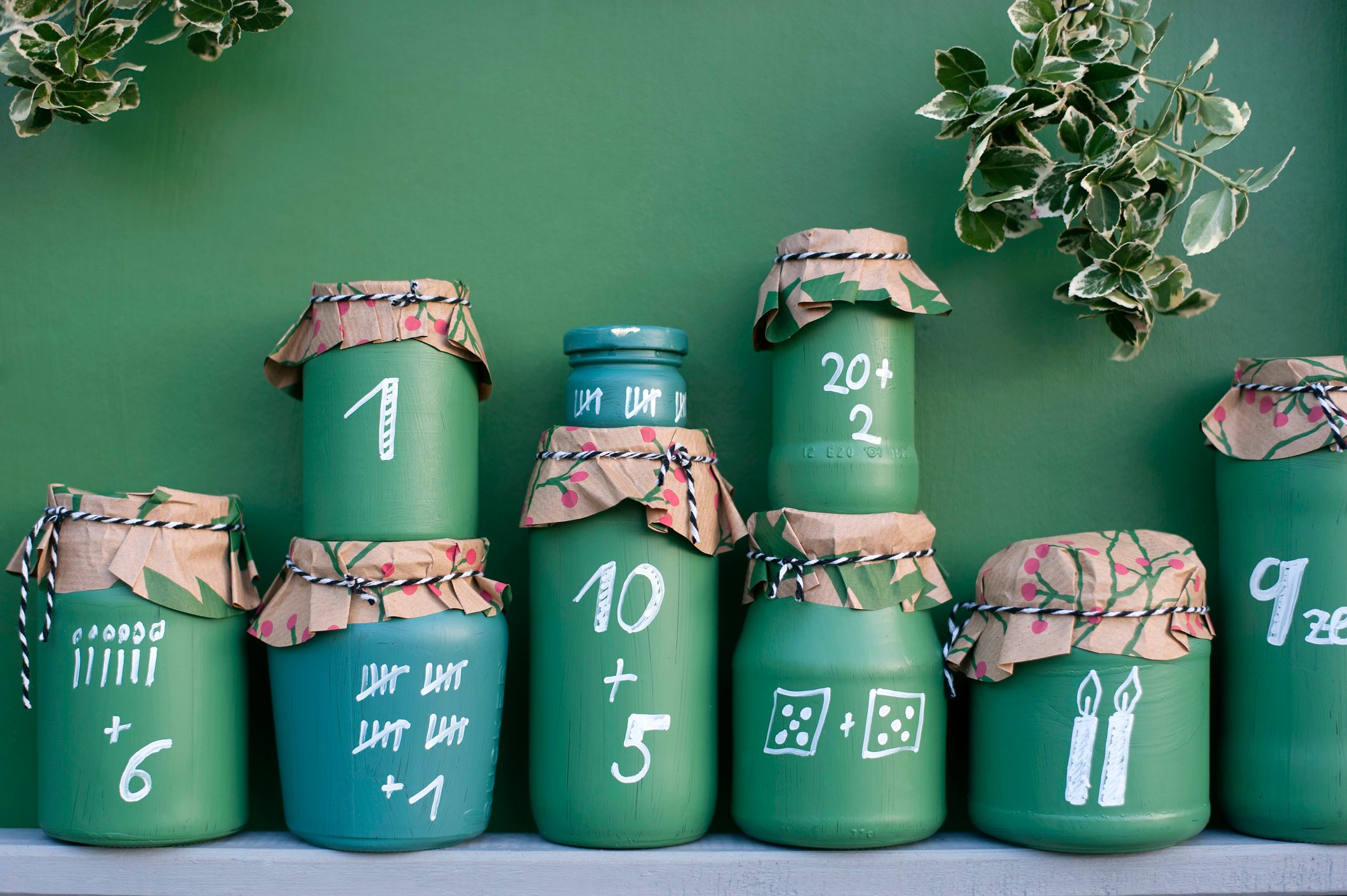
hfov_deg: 39.6
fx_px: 1870
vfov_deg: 27.0
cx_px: 674
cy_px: 448
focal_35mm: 50
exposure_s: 1/200
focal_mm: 50
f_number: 2.5
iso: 200
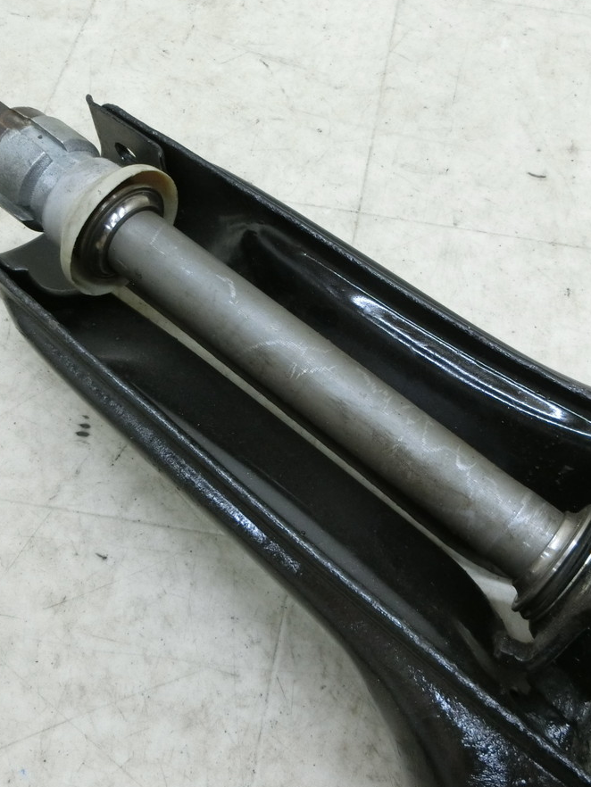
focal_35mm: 34
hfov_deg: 41.5
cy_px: 395
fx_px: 774
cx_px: 365
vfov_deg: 53.9
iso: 400
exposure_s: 1/60
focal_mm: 4.5
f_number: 3.5
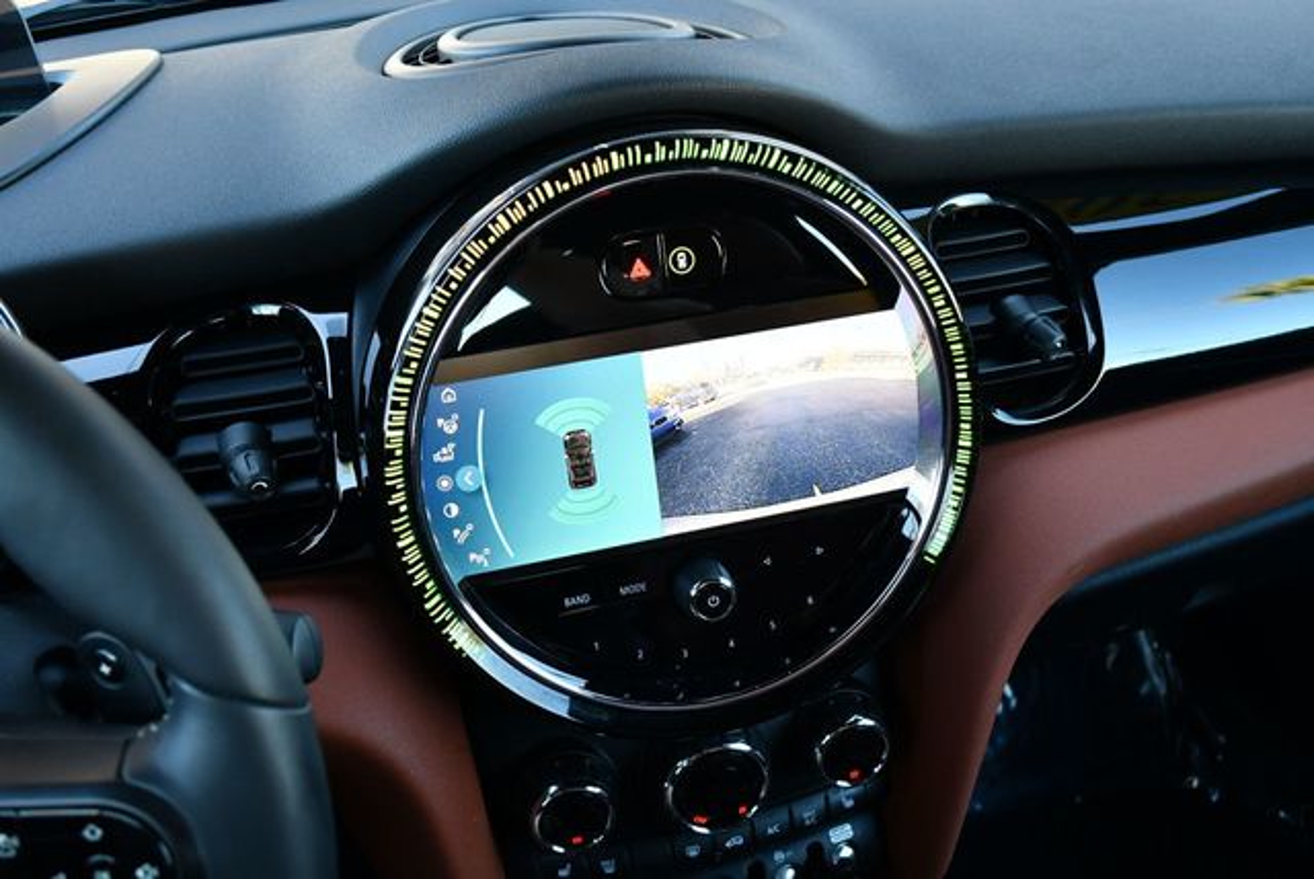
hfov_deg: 53.1
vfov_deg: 36.9
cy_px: 440
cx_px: 657
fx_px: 1315
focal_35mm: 36
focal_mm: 18
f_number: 3.5
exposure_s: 1/250
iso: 720
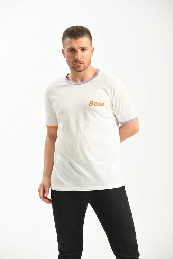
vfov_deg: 16.4
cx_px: 86
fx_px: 901
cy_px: 130
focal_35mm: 125
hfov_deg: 11.0
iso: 100
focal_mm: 125
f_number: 5.6
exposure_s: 1/160
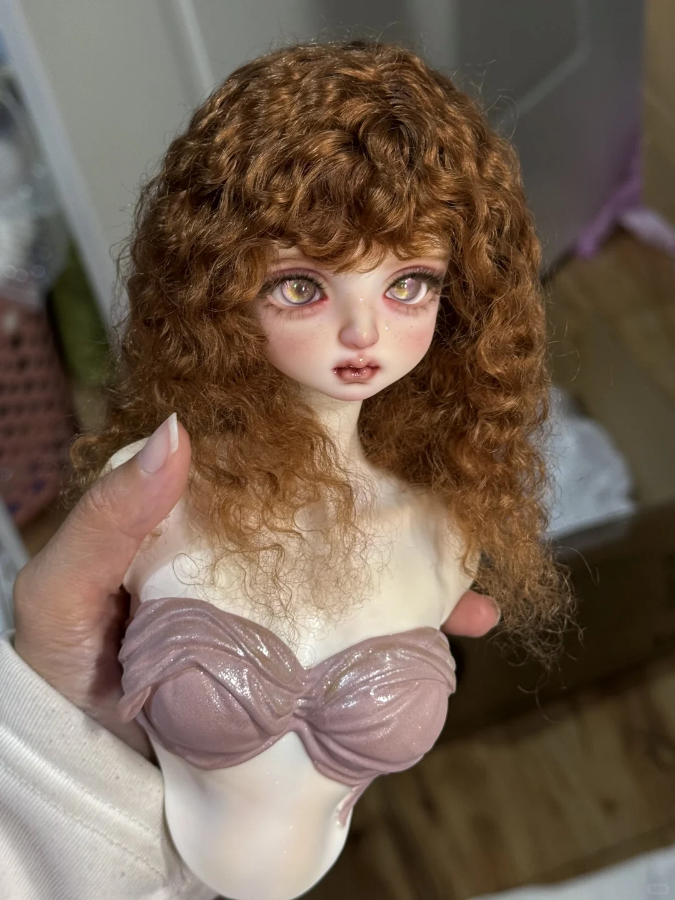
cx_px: 338
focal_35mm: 48
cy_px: 450
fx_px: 1248
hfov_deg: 30.3
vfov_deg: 39.7
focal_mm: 6.76
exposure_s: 1/50
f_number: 1.78
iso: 100
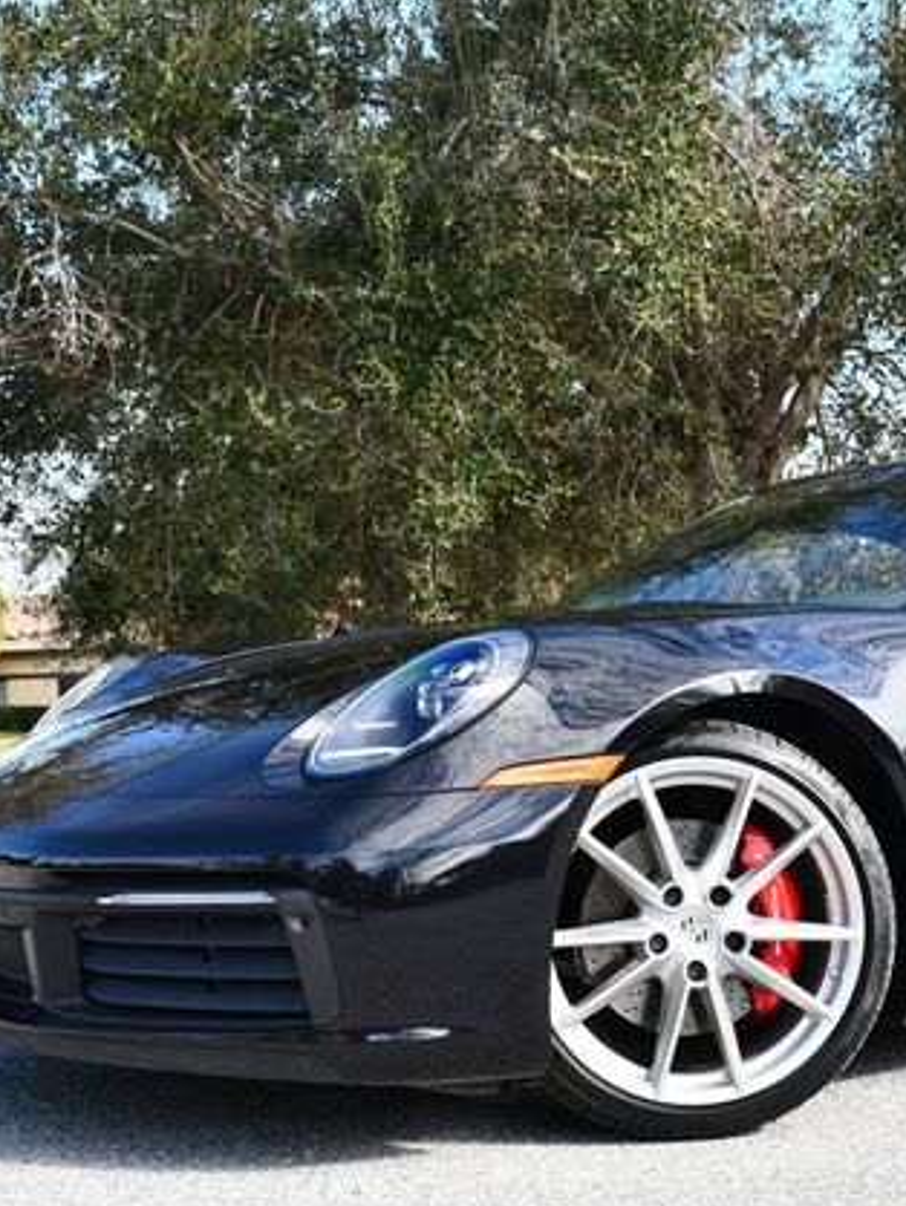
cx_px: 776
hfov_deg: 26.8
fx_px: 1848
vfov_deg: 36.2
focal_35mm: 53
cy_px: 612
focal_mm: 18
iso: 200
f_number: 5.6
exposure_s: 1/250
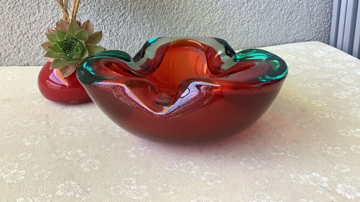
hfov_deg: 58.0
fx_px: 324
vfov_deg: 34.4
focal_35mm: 34
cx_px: 179
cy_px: 74
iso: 64
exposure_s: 1/60
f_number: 2.4
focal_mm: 3.3
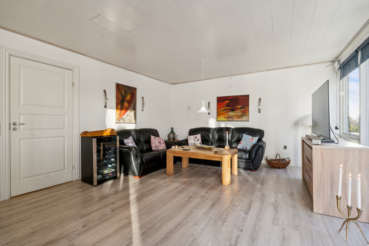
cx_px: 184
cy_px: 123
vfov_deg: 72.1
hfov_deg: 95.0
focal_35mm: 16
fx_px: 169
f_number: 8
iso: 200
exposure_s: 1/10
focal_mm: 16.5
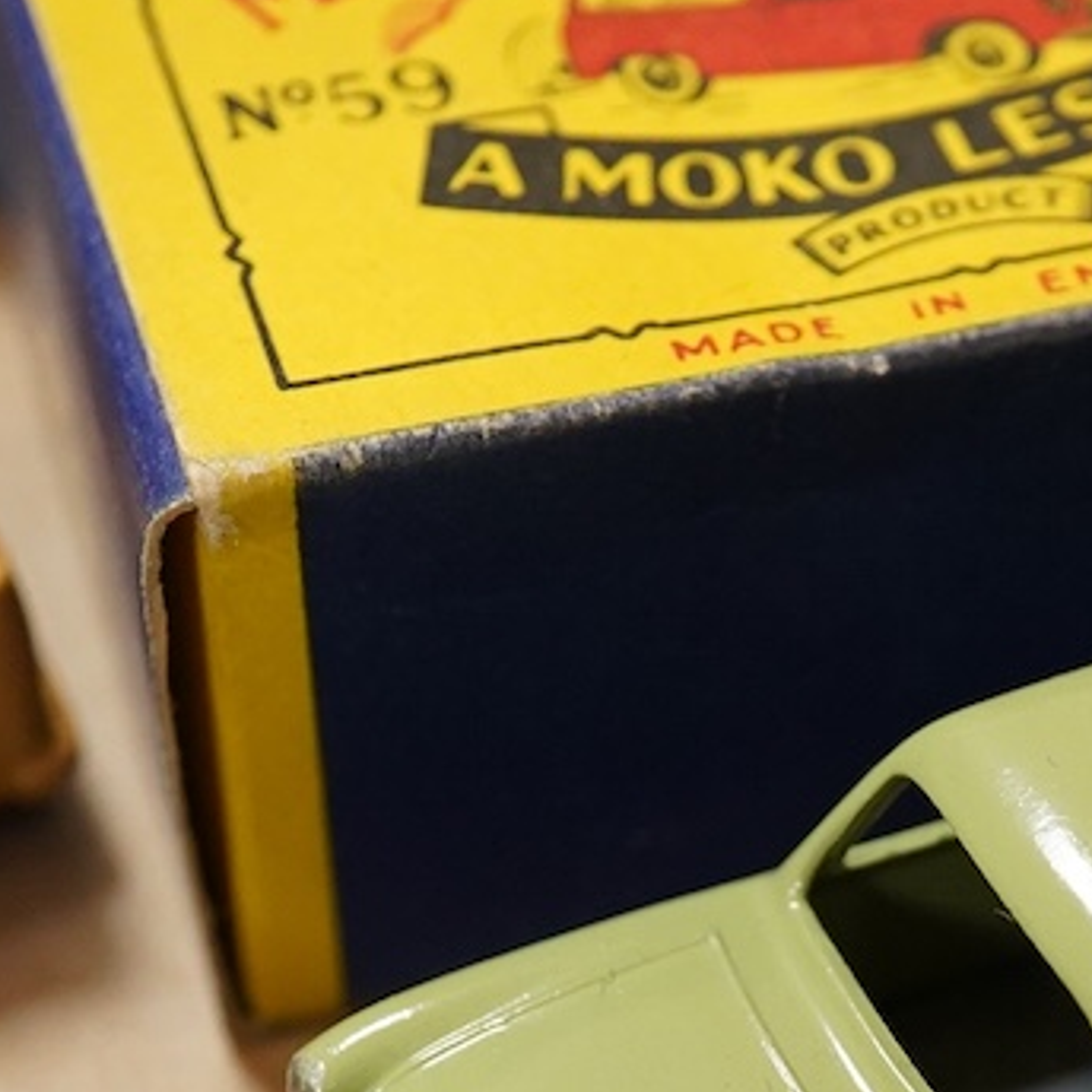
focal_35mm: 125
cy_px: 1117
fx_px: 4461
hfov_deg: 13.8
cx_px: 1008
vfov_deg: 13.7
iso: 2500
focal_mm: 30
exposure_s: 1/160
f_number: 7.1
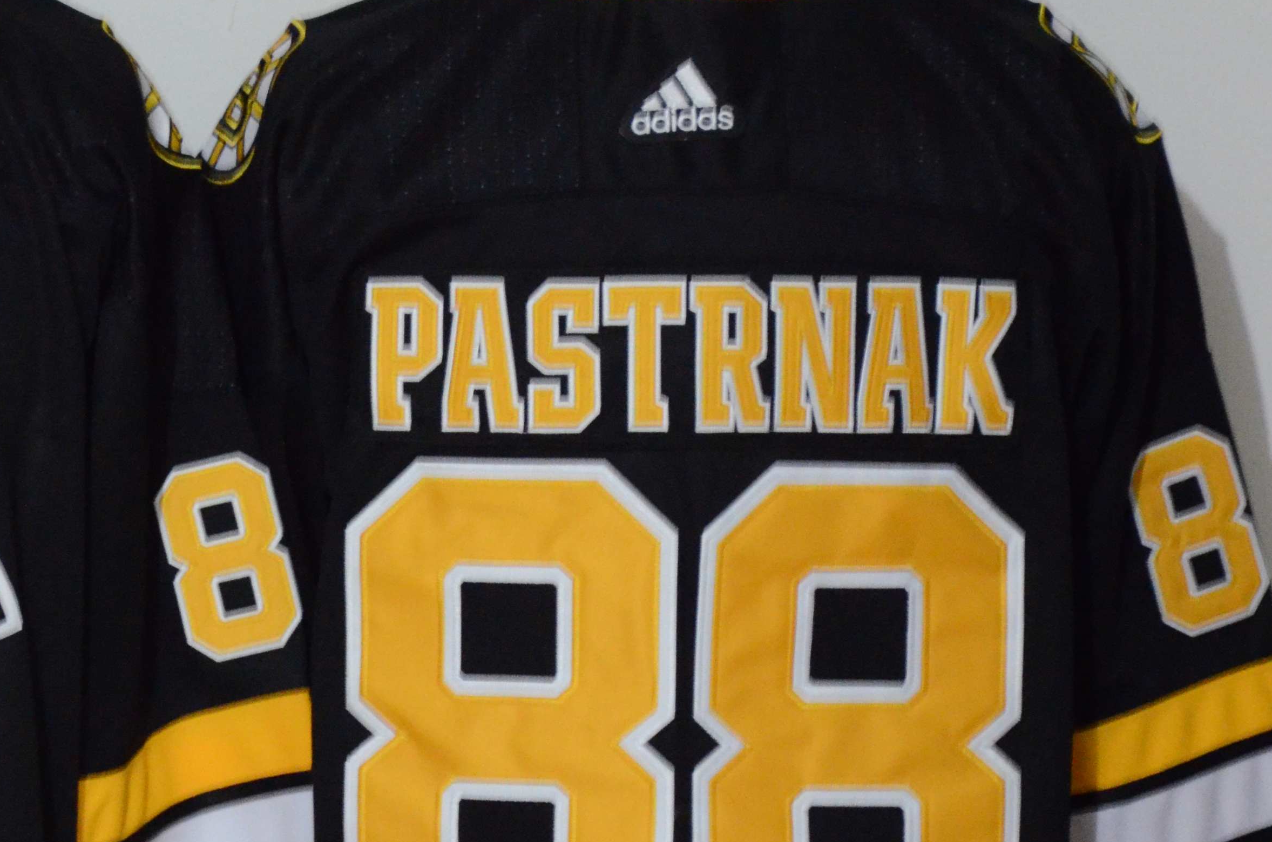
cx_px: 157
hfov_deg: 8.2
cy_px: 547
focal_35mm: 251
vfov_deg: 5.4
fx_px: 8849
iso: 4000
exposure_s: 1/15
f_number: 5.3
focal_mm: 80
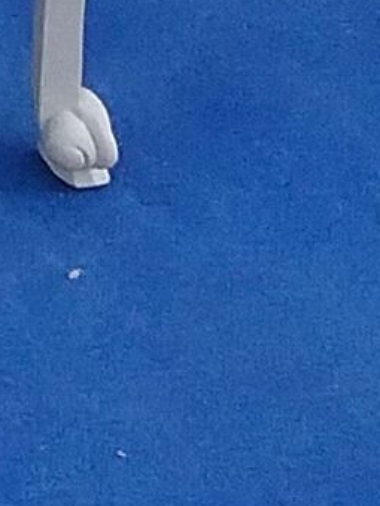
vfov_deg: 7.3
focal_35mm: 236
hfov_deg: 5.9
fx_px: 3454
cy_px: -1080
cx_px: -717
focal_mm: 3.3
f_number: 2.2
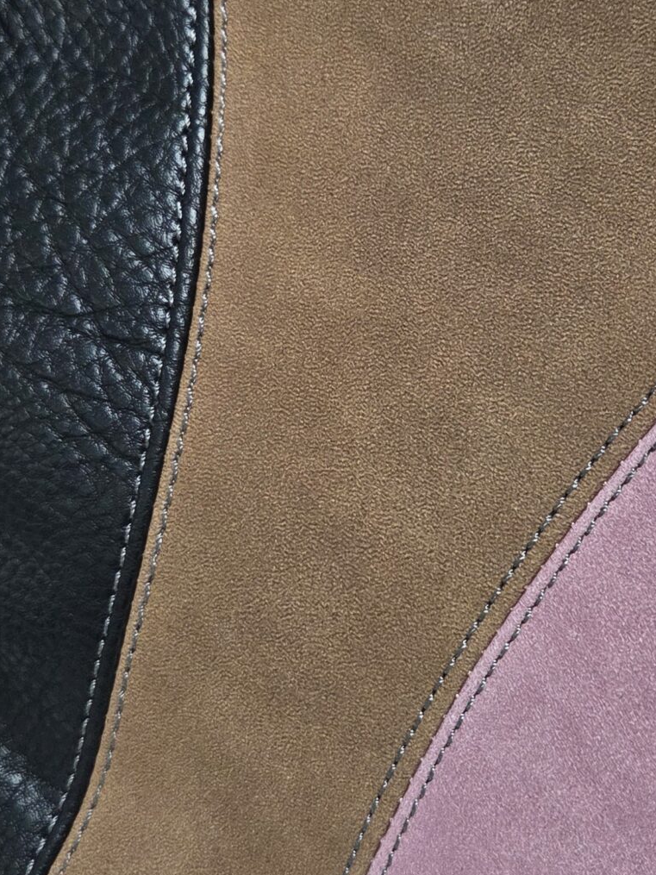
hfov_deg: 25.2
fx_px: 1466
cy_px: 412
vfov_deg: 33.2
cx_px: 356
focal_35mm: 58
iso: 250
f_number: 1.8
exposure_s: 1/100
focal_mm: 5.4
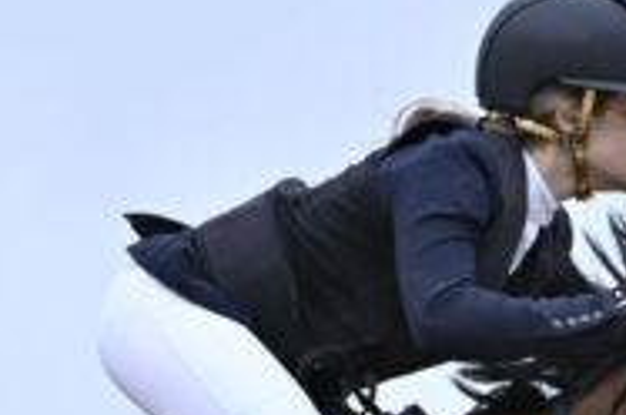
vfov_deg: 2.1
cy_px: 899
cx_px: 408
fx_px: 11544
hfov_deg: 3.1
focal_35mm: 665
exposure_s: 1/2000
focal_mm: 135
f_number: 4
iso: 800
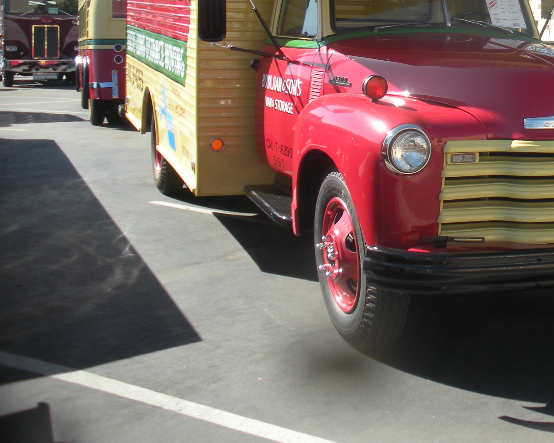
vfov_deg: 26.8
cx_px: 399
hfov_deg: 33.1
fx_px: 918
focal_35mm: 56
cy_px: 117
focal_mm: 6.3
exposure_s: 1/260
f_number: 3.5
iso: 64
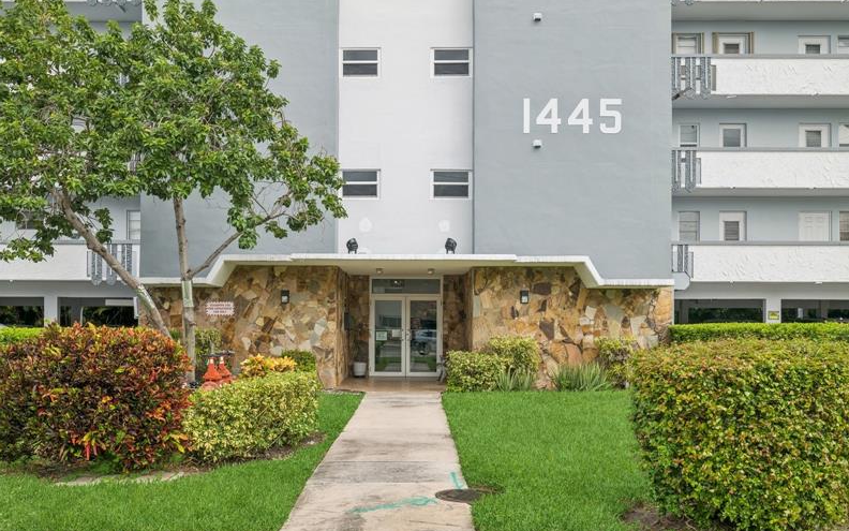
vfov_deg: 36.3
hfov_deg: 55.3
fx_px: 810
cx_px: 428
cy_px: 266
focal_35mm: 35
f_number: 10
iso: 200
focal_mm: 34
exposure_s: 1/160
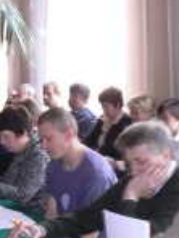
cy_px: 132
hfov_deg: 14.0
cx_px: -116
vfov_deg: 20.2
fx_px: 669
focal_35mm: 97
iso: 100
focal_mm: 6
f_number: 2.8
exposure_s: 1/8
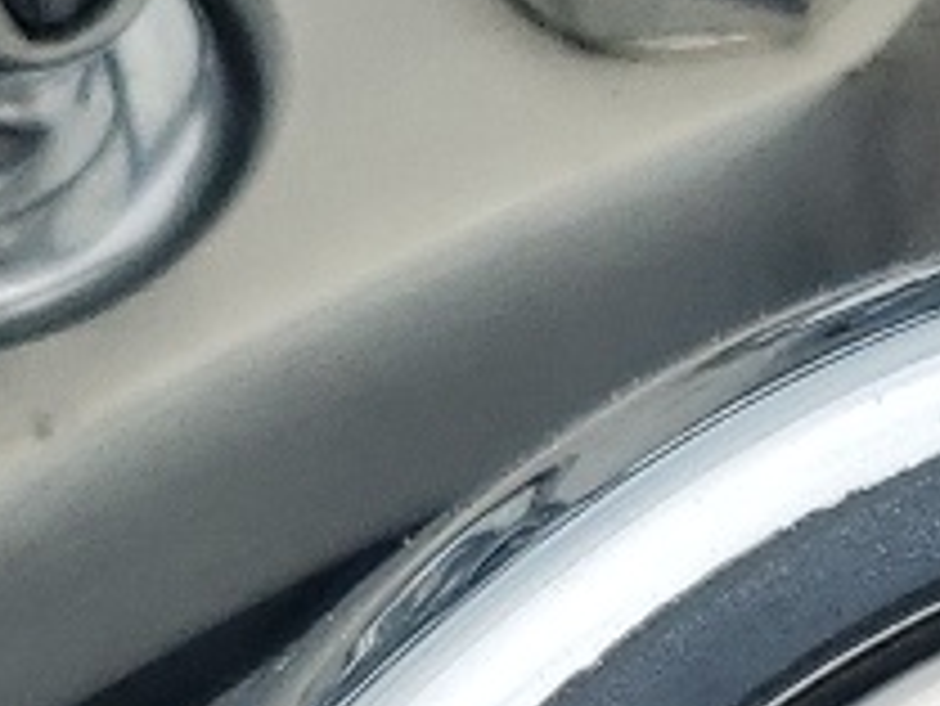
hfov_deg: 9.5
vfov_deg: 6.8
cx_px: 1606
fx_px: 5407
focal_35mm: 199
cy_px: 2033
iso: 50
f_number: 1.5
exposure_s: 1/2500
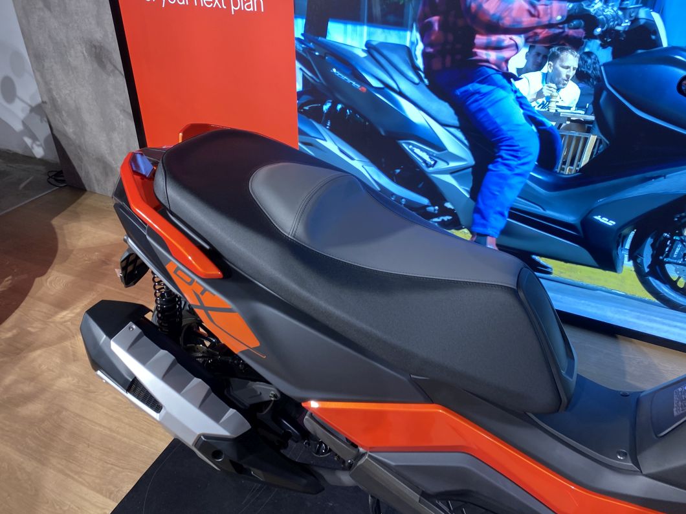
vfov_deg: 53.1
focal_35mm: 26
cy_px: 257
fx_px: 515
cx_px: 343
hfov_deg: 67.3
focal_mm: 4.25
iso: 100
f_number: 1.8
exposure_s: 1/100
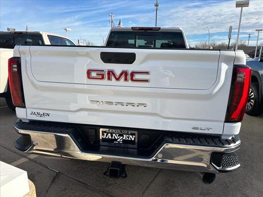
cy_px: 98
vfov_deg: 53.1
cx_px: 132
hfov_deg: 67.3
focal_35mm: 26
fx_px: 198
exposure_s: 1/3460
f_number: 1.5
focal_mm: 5.7
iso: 50
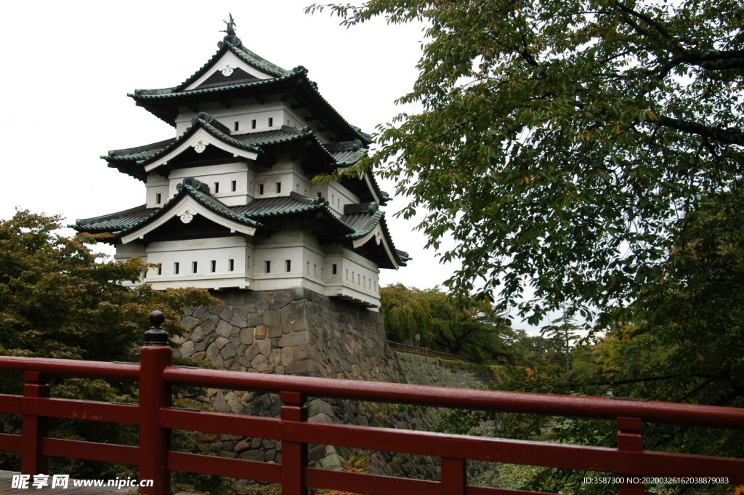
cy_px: 248
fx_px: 743
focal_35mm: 36
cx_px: 372
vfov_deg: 36.8
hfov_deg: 53.2
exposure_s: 1/80
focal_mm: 24
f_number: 7.1
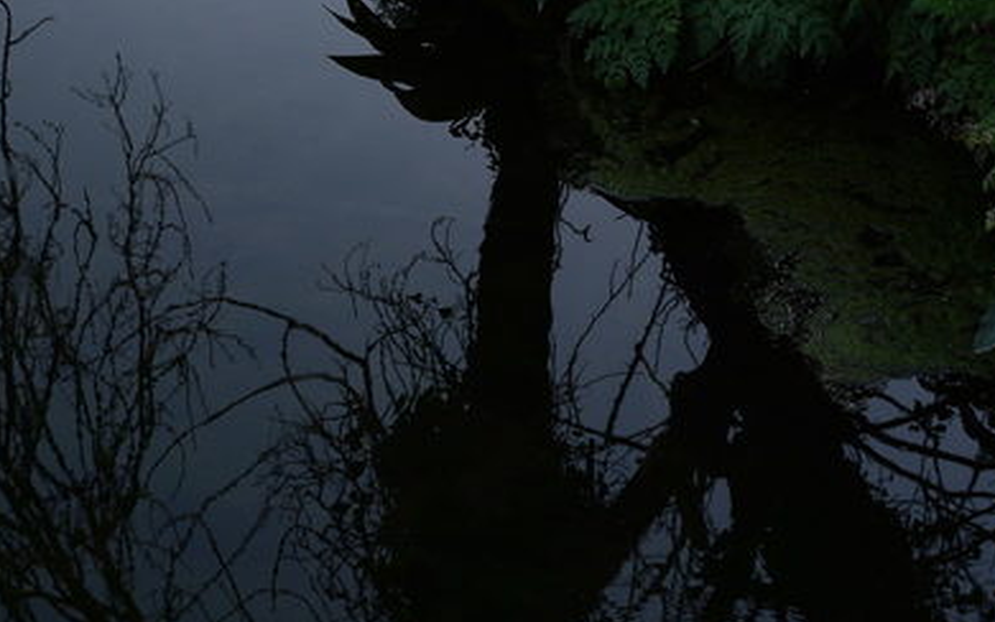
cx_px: 411
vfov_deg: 16.3
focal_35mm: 80
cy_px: 446
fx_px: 2170
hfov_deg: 25.8
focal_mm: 34
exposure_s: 1/200
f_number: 5.6
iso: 400
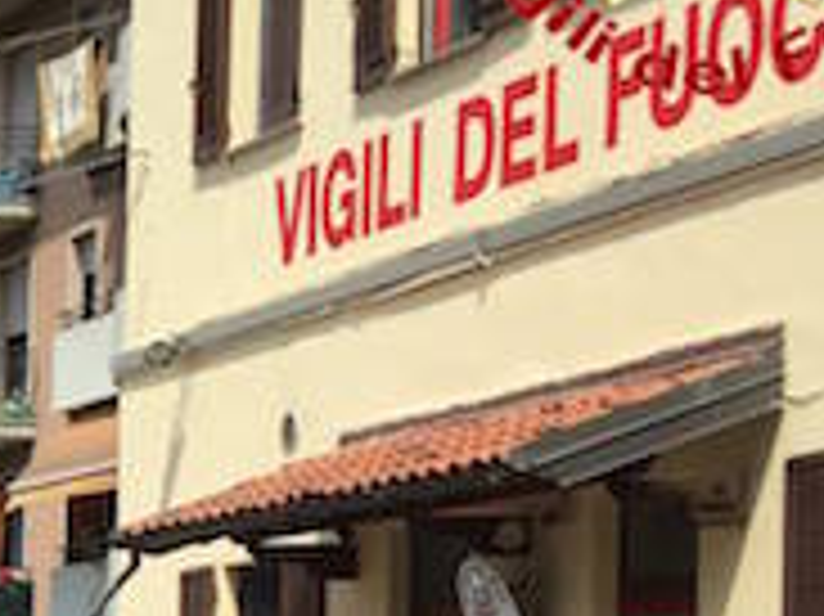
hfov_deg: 13.9
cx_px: -648
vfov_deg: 11.3
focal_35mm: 127
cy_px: 872
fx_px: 3021
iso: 32
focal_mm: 4.15
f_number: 2.2
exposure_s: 1/1980
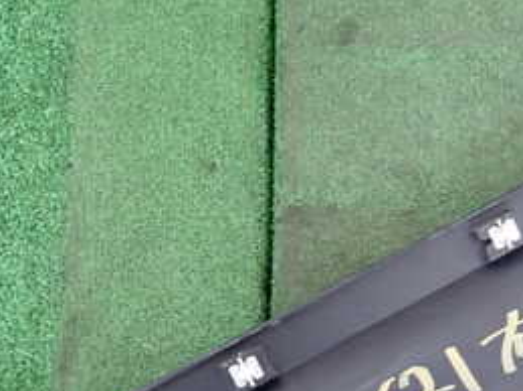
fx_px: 876
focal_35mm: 58
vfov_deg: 24.5
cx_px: 396
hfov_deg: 32.6
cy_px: 355
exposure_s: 1/30
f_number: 2
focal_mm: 4.5
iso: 400
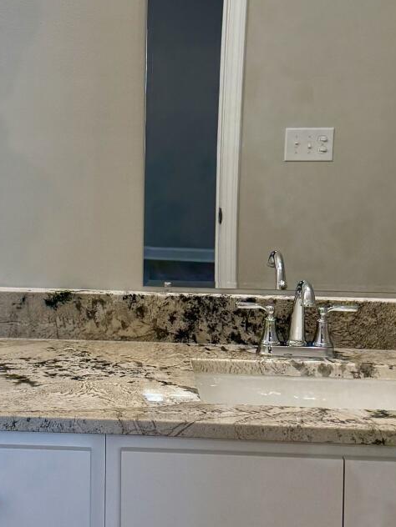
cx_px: 45
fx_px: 1159
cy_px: 160
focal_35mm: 76
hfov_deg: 19.1
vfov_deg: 25.5
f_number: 1.78
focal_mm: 6.76
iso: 160
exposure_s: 1/232
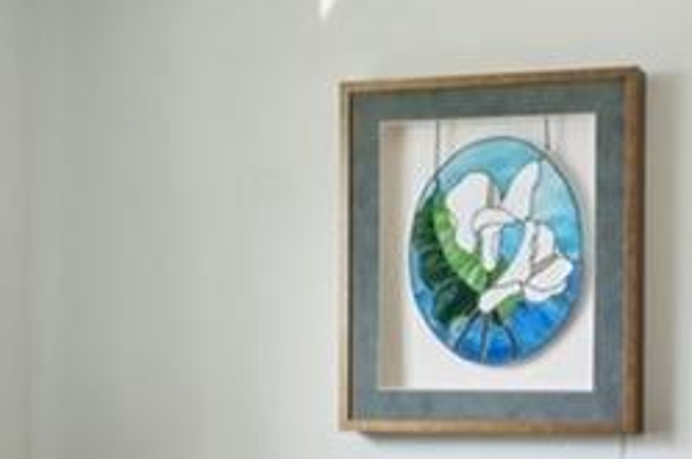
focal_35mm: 90
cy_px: 441
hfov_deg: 22.5
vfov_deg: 14.9
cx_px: 481
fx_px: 1727
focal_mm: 14
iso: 400
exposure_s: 1/80
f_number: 8
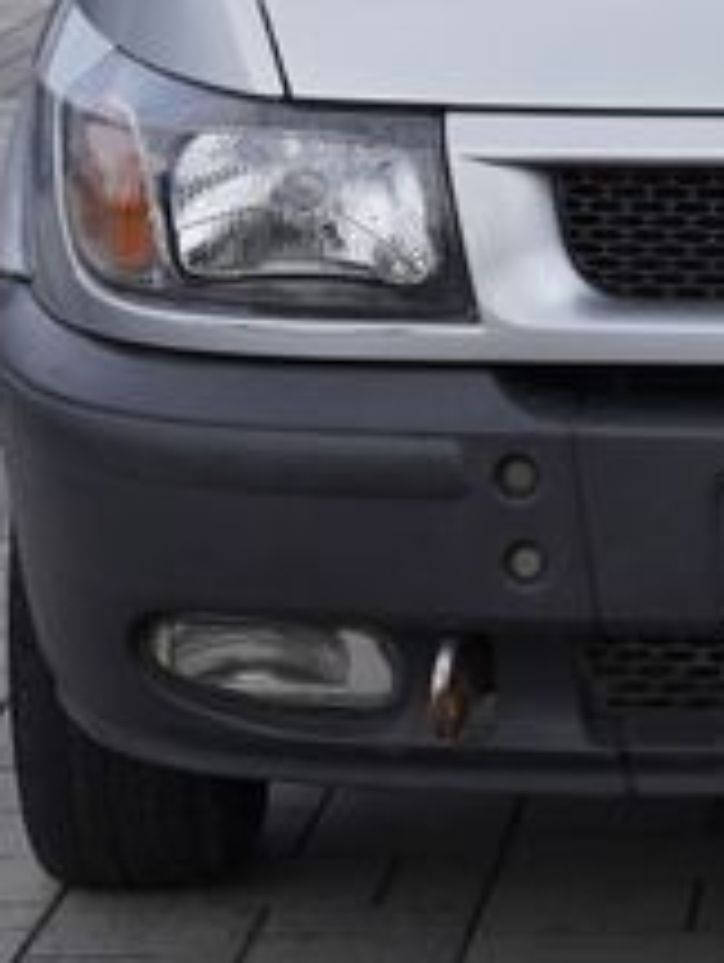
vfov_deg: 8.5
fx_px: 6401
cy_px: -268
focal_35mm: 230
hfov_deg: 6.4
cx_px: 1039
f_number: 6.3
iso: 100
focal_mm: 50
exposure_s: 1/320
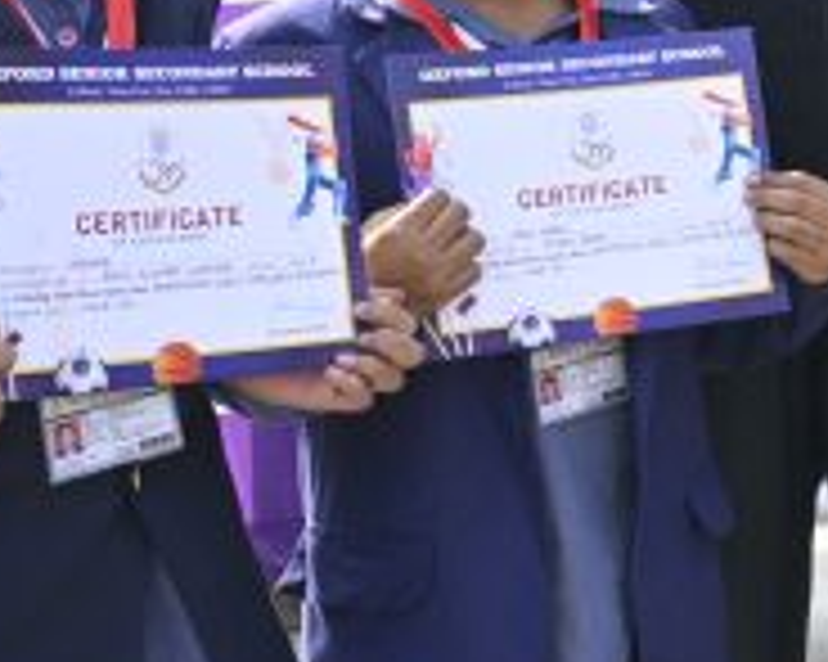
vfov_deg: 13.8
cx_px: 1143
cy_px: -25
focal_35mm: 110
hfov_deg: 16.4
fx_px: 2686
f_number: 5.6
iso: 110
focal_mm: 20.5
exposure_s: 1/125
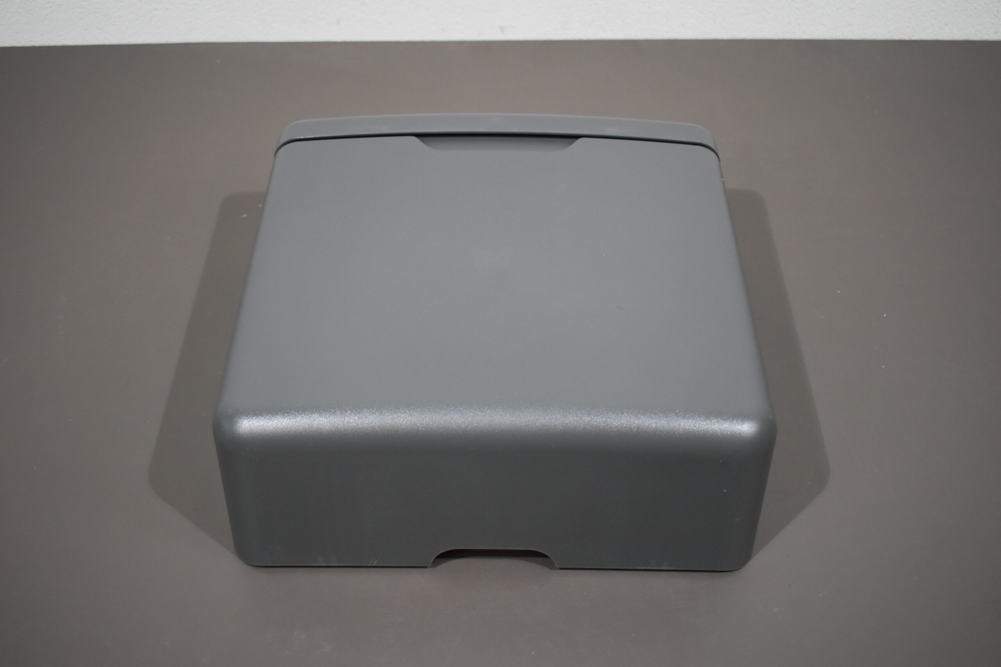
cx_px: 500
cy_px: 334
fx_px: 1126
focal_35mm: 40
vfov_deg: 33.0
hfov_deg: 47.9
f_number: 4
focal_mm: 27
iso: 800
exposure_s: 1/160
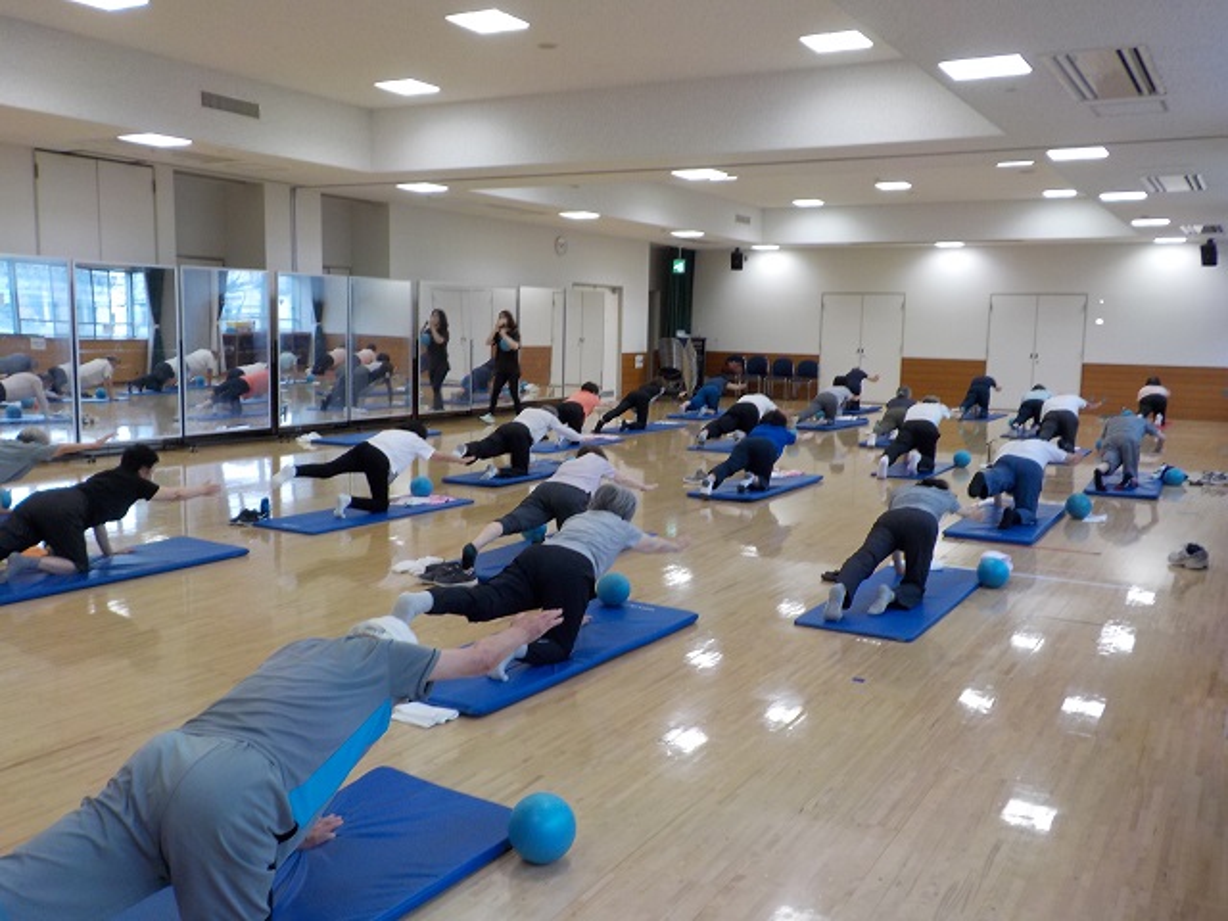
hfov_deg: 60.0
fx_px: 1064
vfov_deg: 46.8
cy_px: 460
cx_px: 614
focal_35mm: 30
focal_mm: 4.1
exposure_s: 1/40
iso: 125
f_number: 3.3
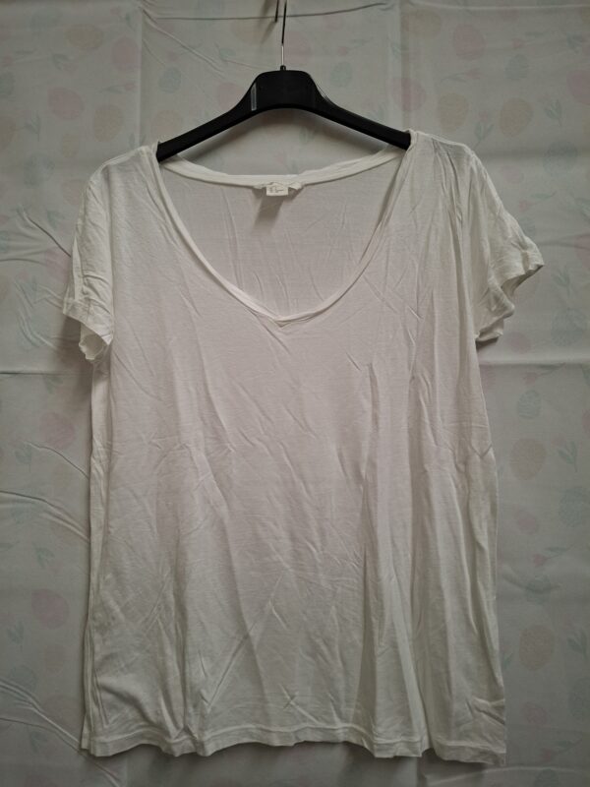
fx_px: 523
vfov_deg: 73.9
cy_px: 394
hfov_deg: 58.9
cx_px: 295
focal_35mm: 23
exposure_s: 1/33
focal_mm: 5.54
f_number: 1.8
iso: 320
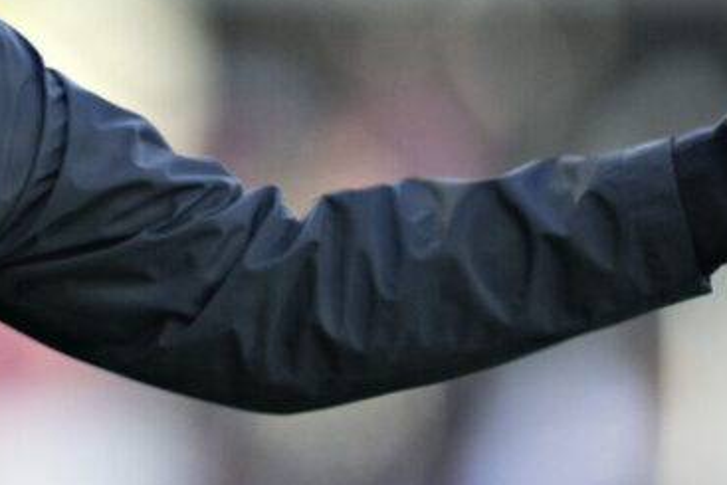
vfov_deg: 1.2
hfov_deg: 1.8
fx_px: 22565
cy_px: -98
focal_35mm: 1117
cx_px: -50
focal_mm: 400
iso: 4000
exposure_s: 1/4000
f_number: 2.8
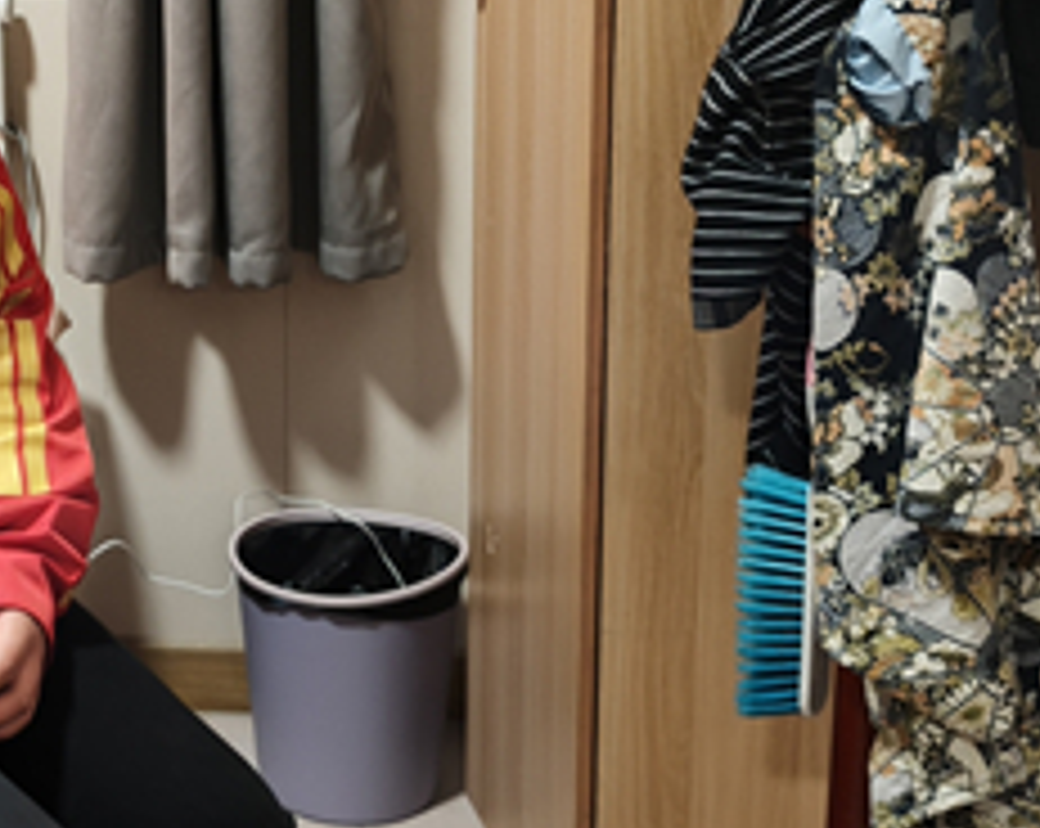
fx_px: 2274
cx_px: -81
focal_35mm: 74
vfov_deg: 20.2
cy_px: 63
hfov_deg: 24.2
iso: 800
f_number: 1.6
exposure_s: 1/66.9
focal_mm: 6.06
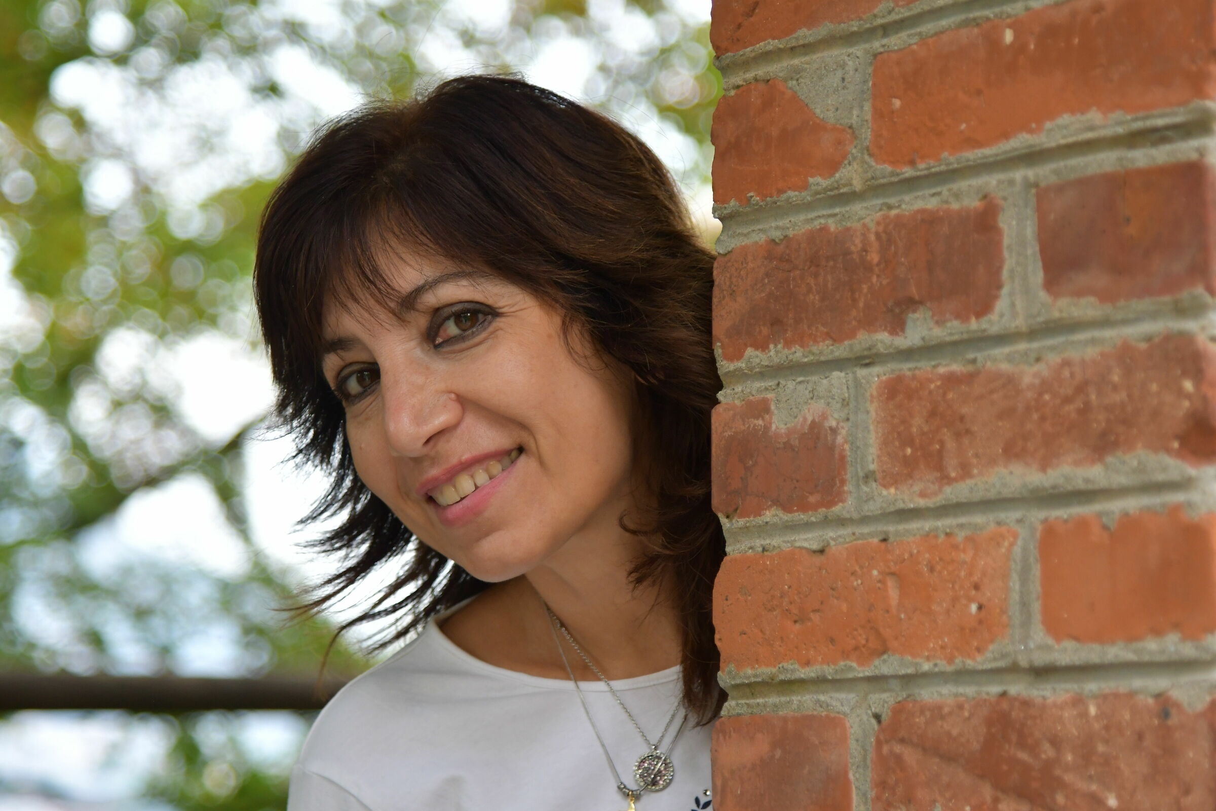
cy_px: 406
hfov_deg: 14.4
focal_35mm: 142
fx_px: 4796
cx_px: 608
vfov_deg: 9.7
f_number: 4
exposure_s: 1/125
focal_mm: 95
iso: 1000
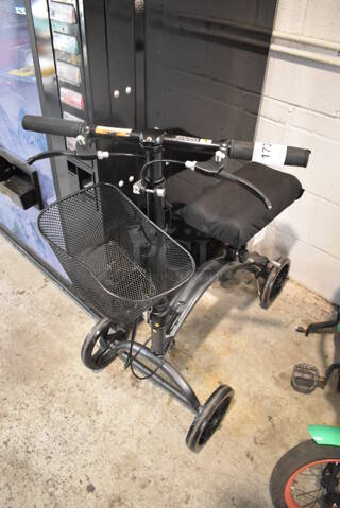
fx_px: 382
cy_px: 254
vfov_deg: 67.4
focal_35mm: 27
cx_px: 170
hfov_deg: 48.0
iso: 3200
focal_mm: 18
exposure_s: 1/125
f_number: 3.5
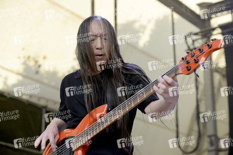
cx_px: 116
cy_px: 78
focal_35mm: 82
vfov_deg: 16.6
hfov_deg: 24.8
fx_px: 530
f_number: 4.5
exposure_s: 1/640
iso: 1000
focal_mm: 82
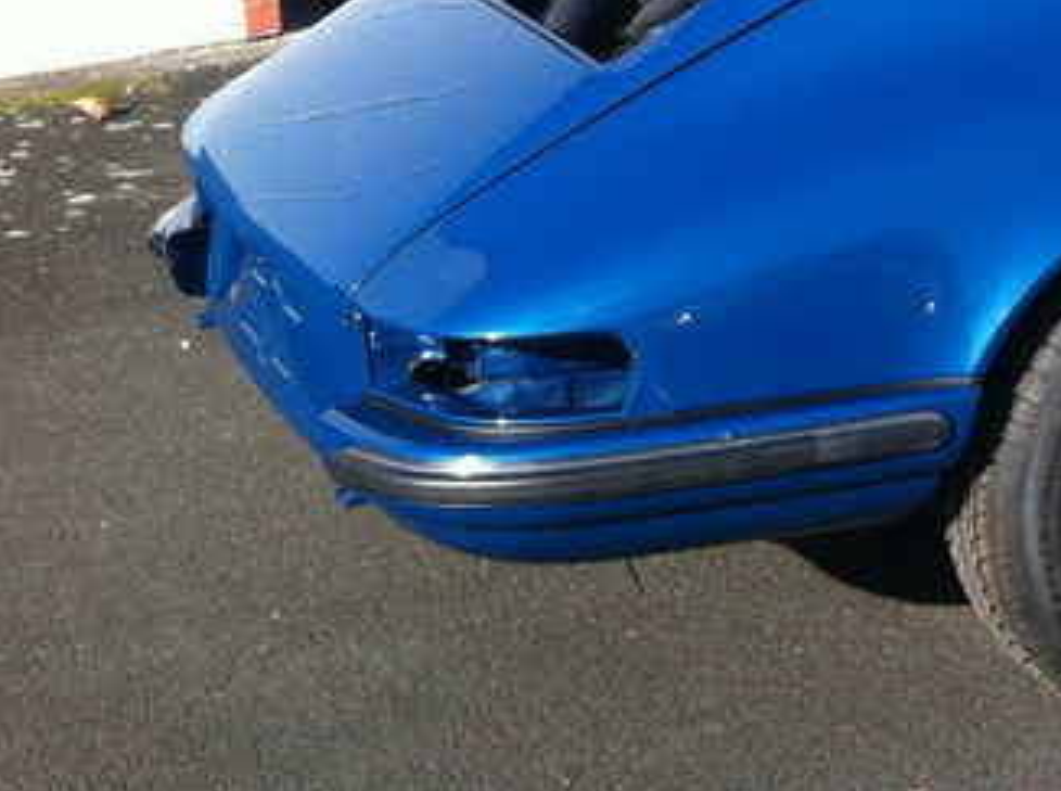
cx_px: 1611
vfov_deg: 13.2
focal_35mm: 110
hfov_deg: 16.3
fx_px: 3364
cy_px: -13
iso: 80
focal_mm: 3.85
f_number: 2.8
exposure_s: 1/520
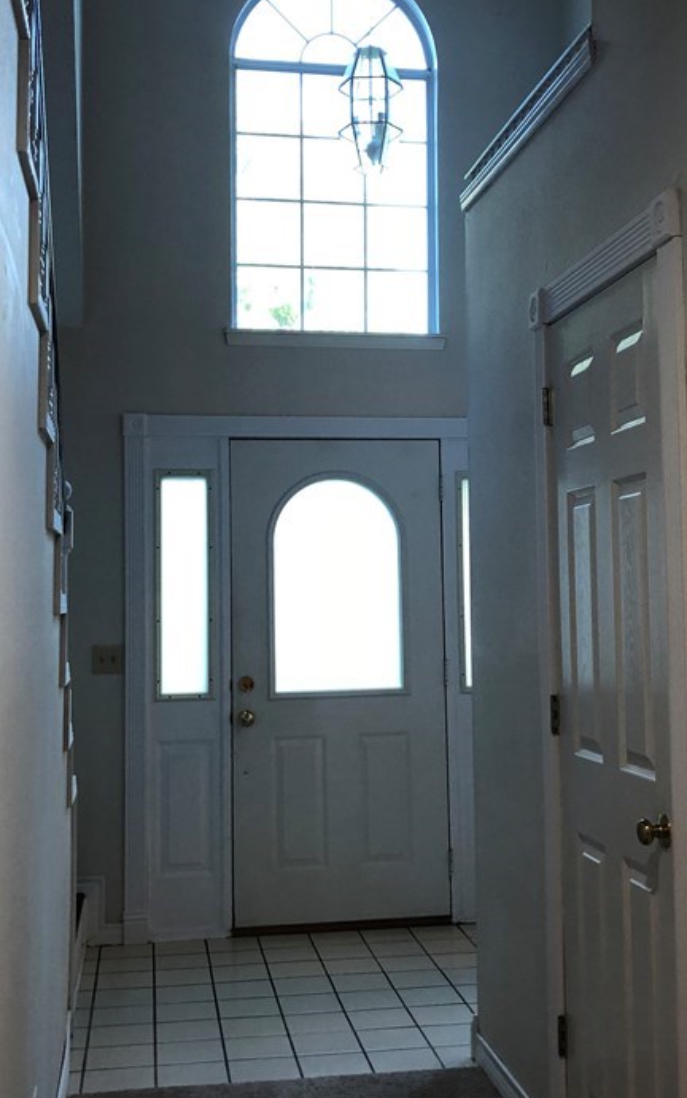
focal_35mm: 44
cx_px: 382
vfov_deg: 45.3
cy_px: 524
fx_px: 1318
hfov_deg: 29.2
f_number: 1.8
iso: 40
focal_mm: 3.99
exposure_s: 1/24
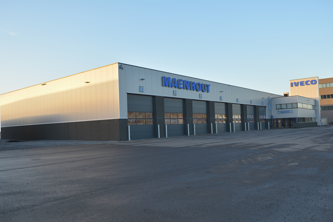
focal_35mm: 27
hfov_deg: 67.4
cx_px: 166
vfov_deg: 47.9
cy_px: 111
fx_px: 250
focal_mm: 18
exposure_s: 1/200
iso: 200
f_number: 4.5
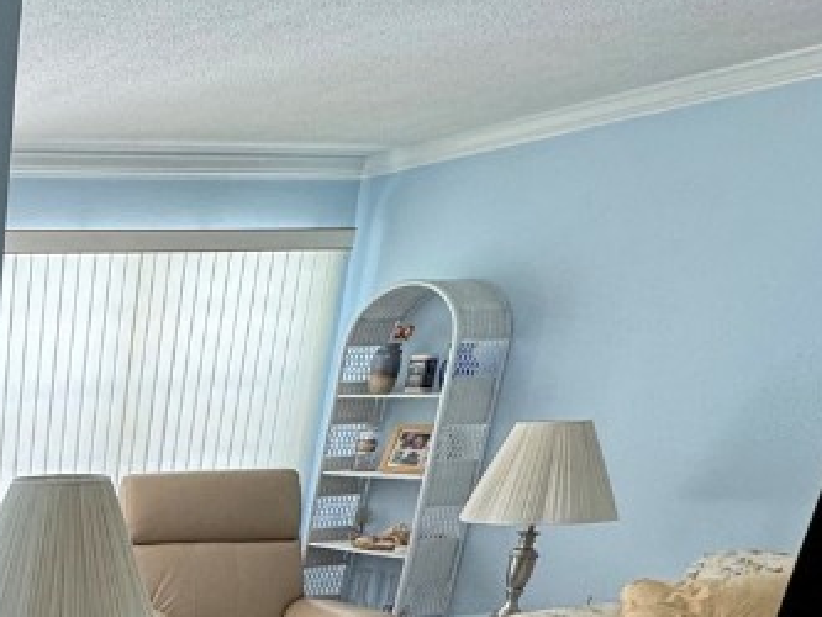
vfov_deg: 28.8
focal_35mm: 43
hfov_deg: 29.9
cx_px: -353
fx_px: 1021
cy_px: 755
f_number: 2.2
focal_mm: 2.22
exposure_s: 1/120
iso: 160
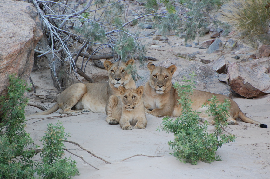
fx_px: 3372
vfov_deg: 3.0
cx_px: 135
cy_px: 90
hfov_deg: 4.6
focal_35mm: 450
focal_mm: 300
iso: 800
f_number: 5.6
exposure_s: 1/160
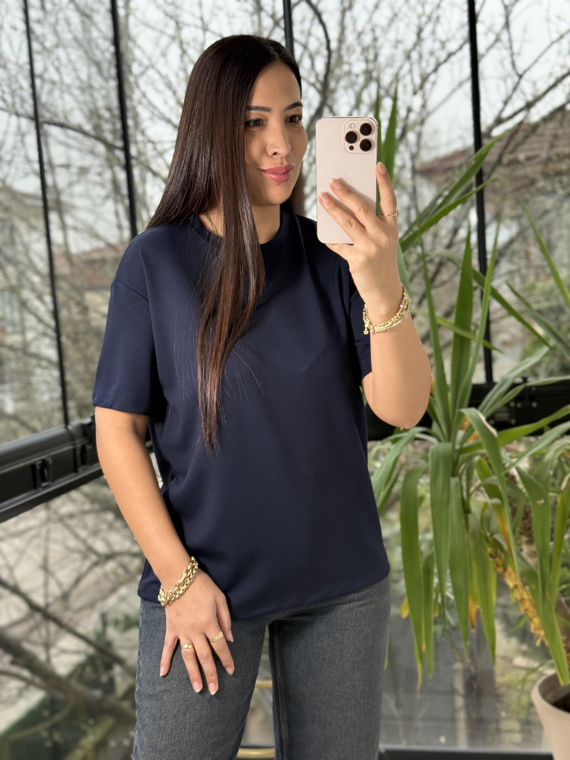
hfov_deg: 30.3
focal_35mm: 48
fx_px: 1054
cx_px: 285
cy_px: 380
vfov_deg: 39.7
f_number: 1.78
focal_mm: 6.76
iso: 100
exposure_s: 1/91
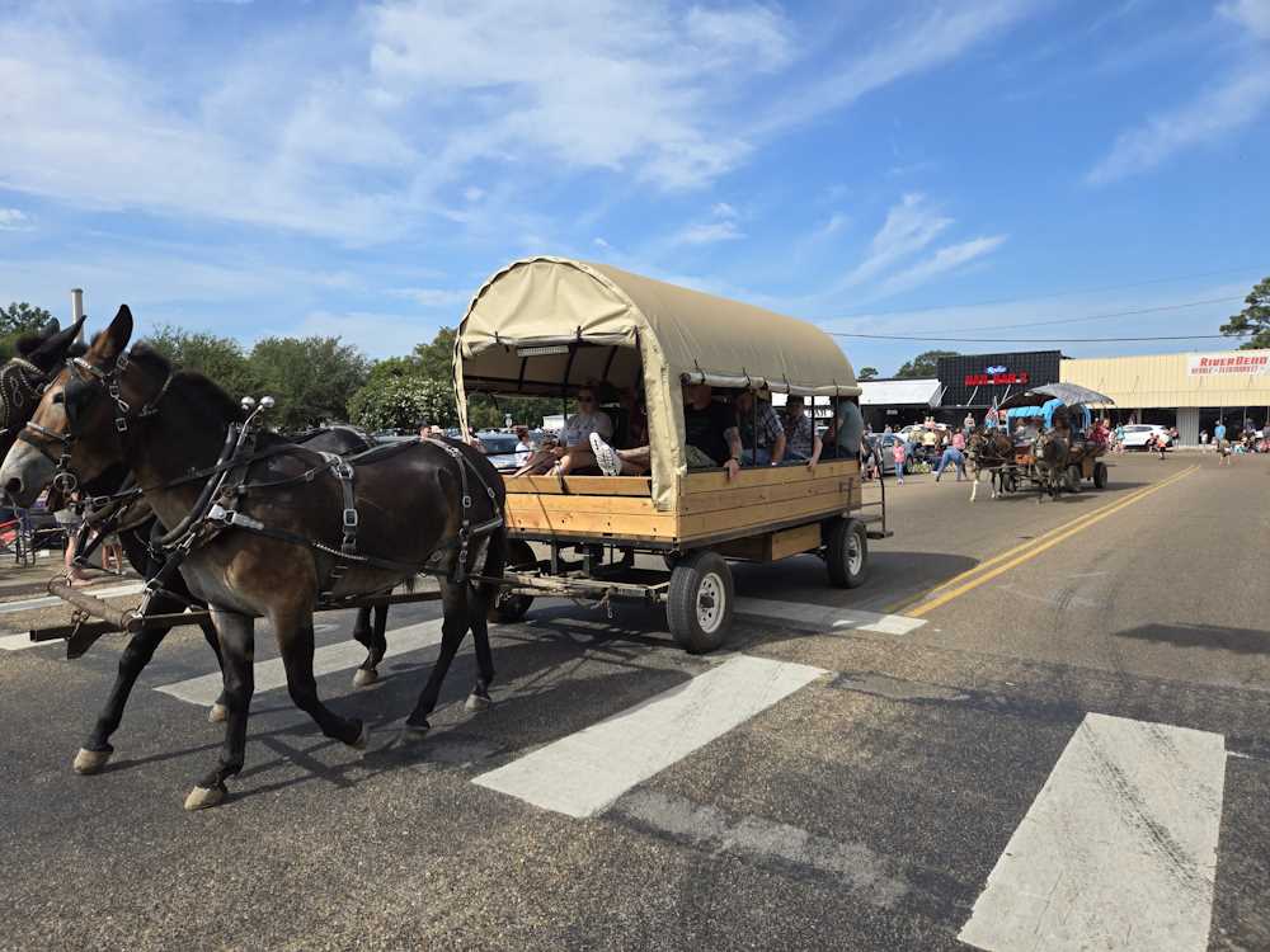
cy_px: 476
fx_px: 844
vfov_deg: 58.9
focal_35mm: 23
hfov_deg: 73.9
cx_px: 635
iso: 25
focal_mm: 5.4
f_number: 1.8
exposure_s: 1/2077
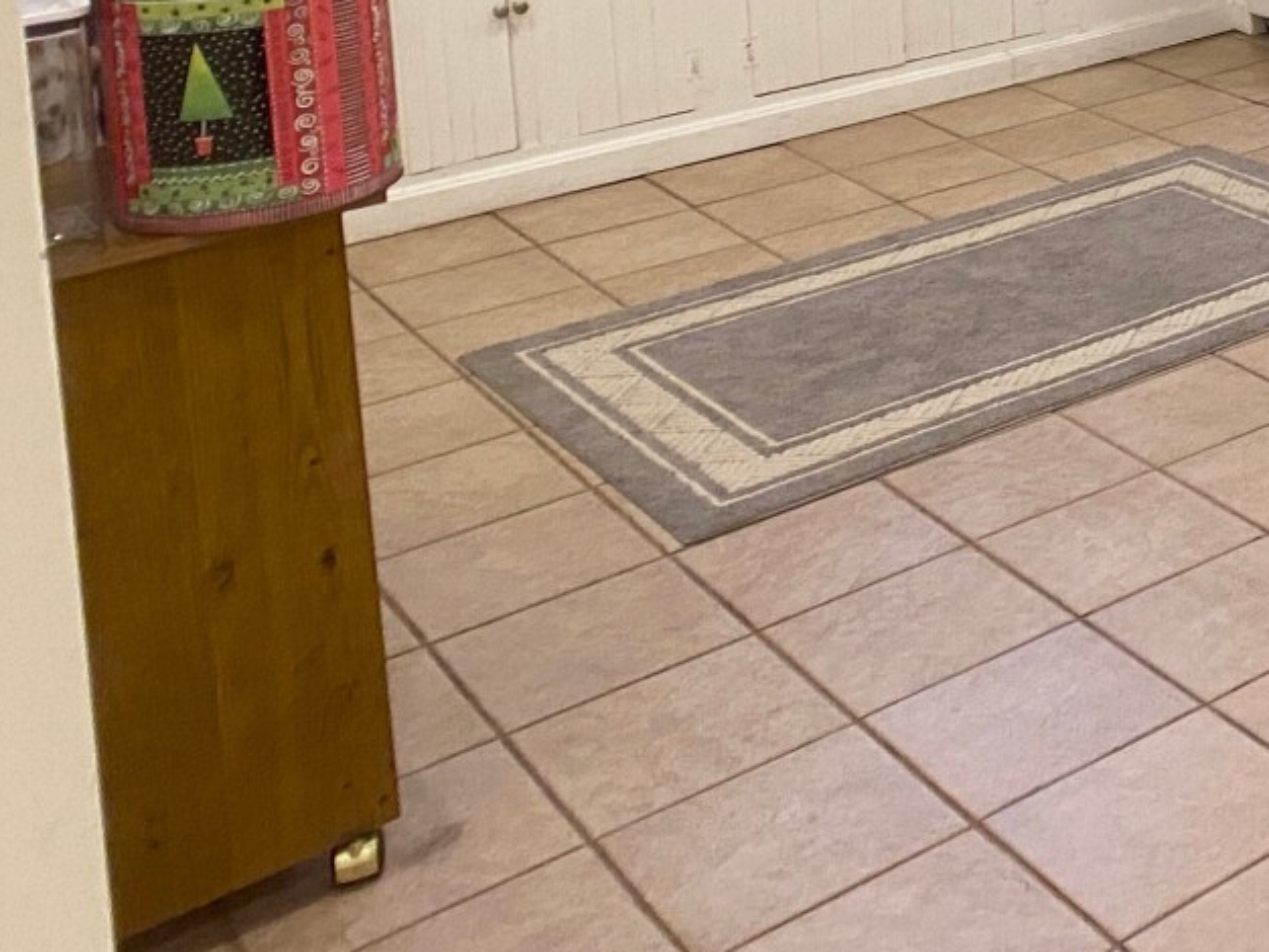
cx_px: 1766
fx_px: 3117
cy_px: -282
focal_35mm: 85
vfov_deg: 16.4
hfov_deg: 20.5
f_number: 1.8
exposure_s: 1/60
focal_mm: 4.25
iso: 160
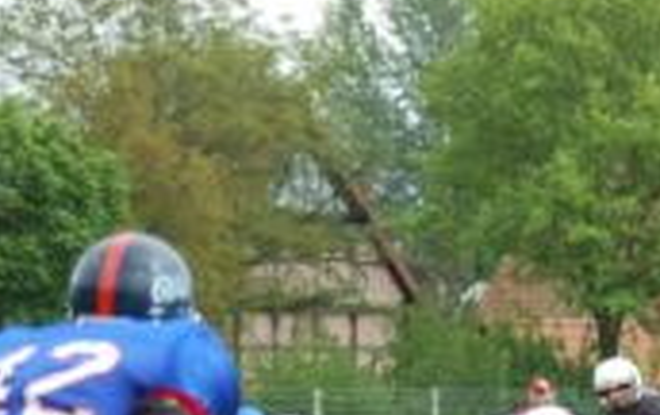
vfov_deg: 3.5
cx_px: 708
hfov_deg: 5.5
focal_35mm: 381
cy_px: 453
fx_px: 6868
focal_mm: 95
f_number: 4.2
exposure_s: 1/1000
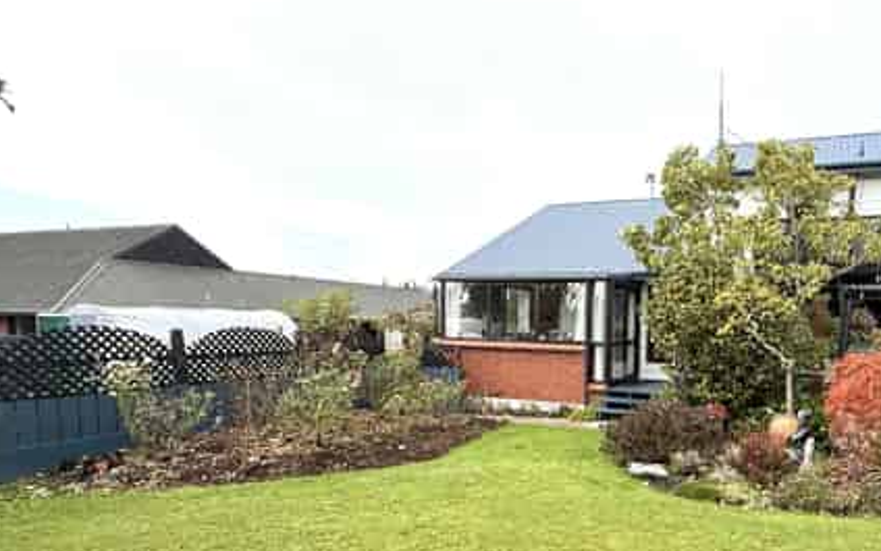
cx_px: 634
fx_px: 552
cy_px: 379
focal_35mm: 23
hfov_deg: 73.1
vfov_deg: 51.7
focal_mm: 2.22
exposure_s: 1/479
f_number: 2.2
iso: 64
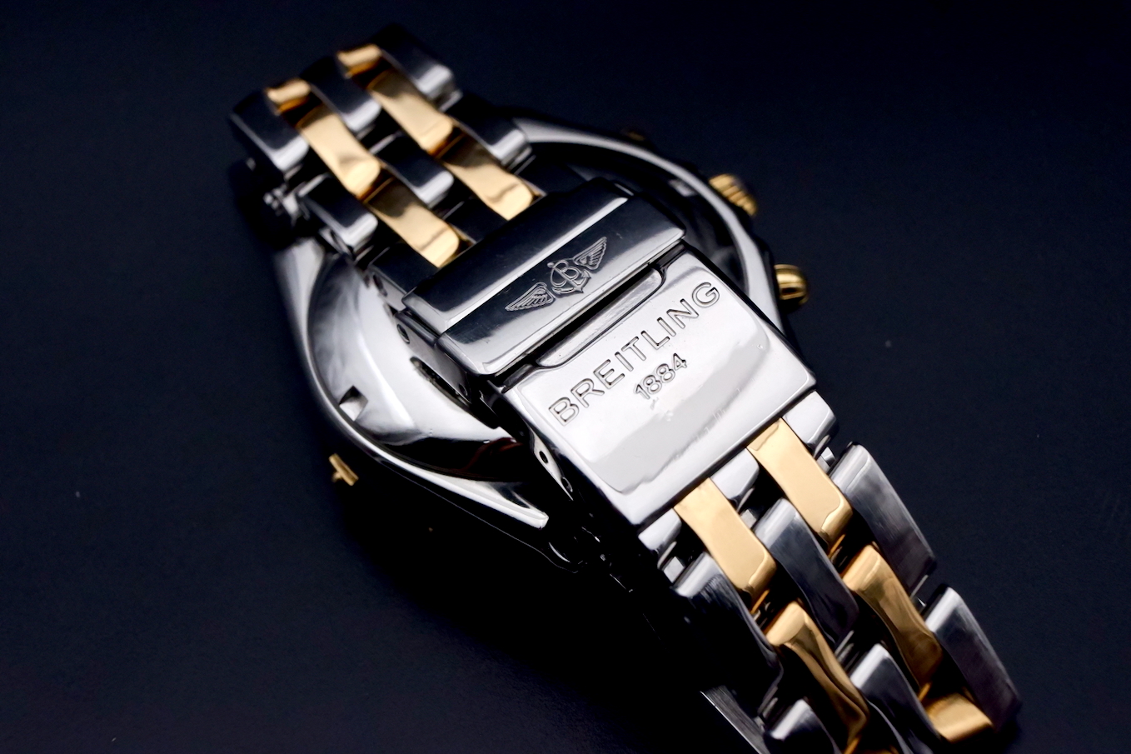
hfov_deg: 35.6
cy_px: 377
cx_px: 566
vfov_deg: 24.2
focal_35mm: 56
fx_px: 1759
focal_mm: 37.4
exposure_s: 1/4000
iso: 6400
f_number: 9
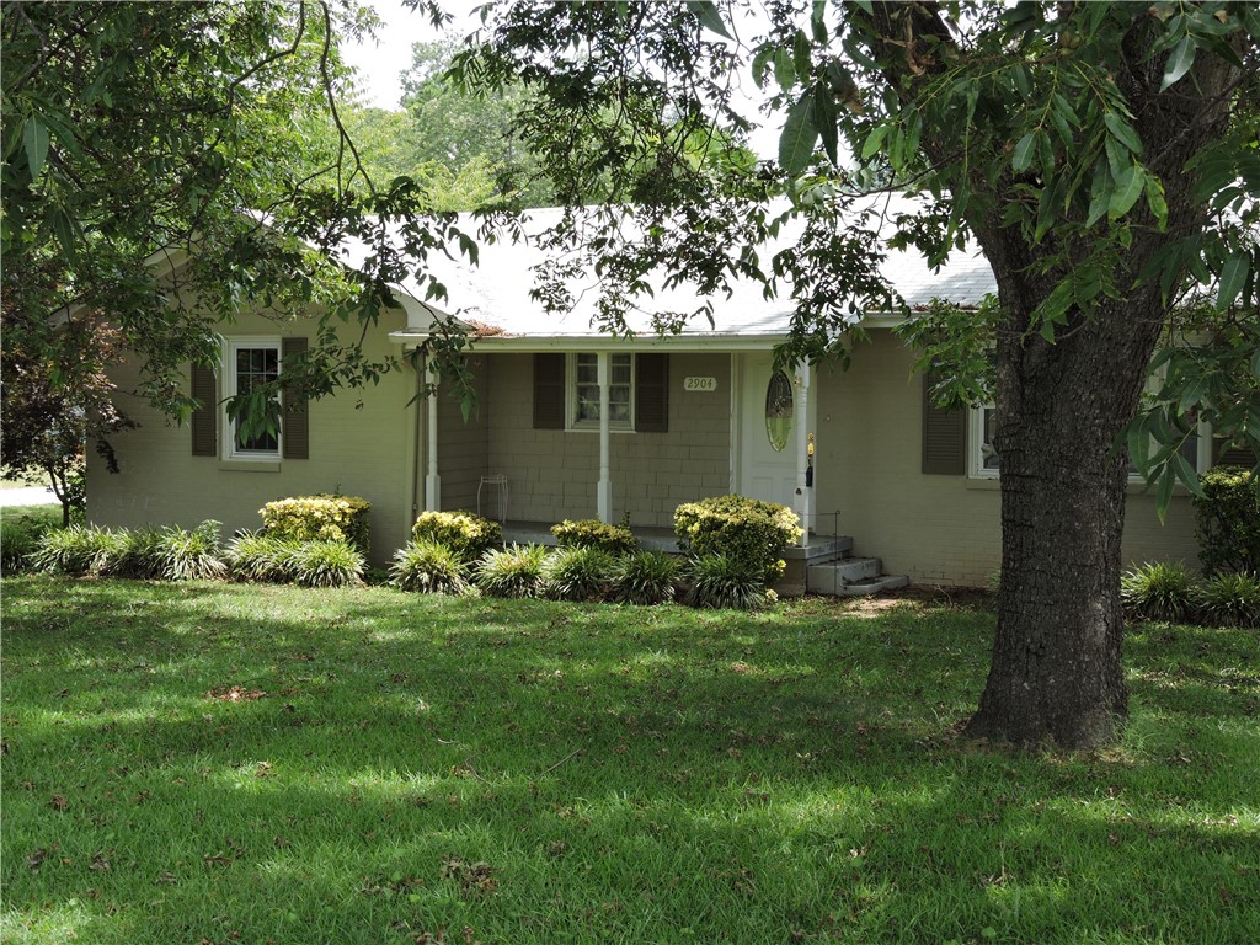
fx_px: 2002
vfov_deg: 26.6
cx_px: 630
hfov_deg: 34.9
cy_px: 472
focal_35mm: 55
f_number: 4
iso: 100
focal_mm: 9.9
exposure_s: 1/200
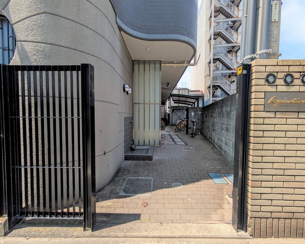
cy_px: 122
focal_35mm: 15
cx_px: 154
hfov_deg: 96.8
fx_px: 135
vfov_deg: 84.0
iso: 50
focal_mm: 1.83
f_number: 2.2
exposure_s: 1/1218
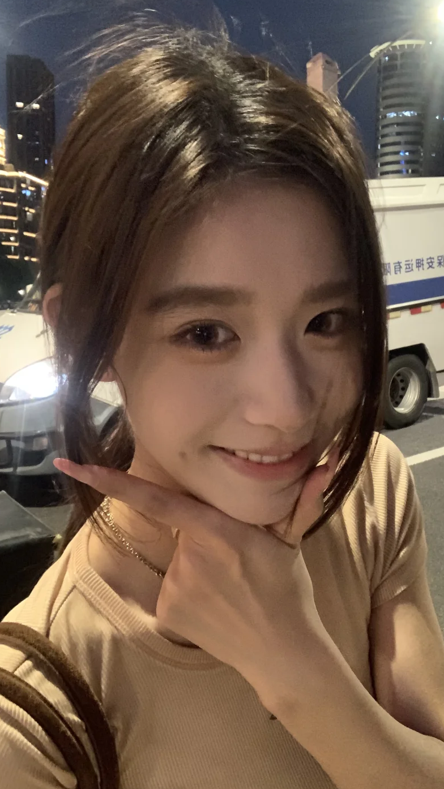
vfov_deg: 55.3
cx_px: 262
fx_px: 754
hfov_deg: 32.7
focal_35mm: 36
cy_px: 385
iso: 1000
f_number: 2.2
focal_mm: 2.87
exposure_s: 1/16
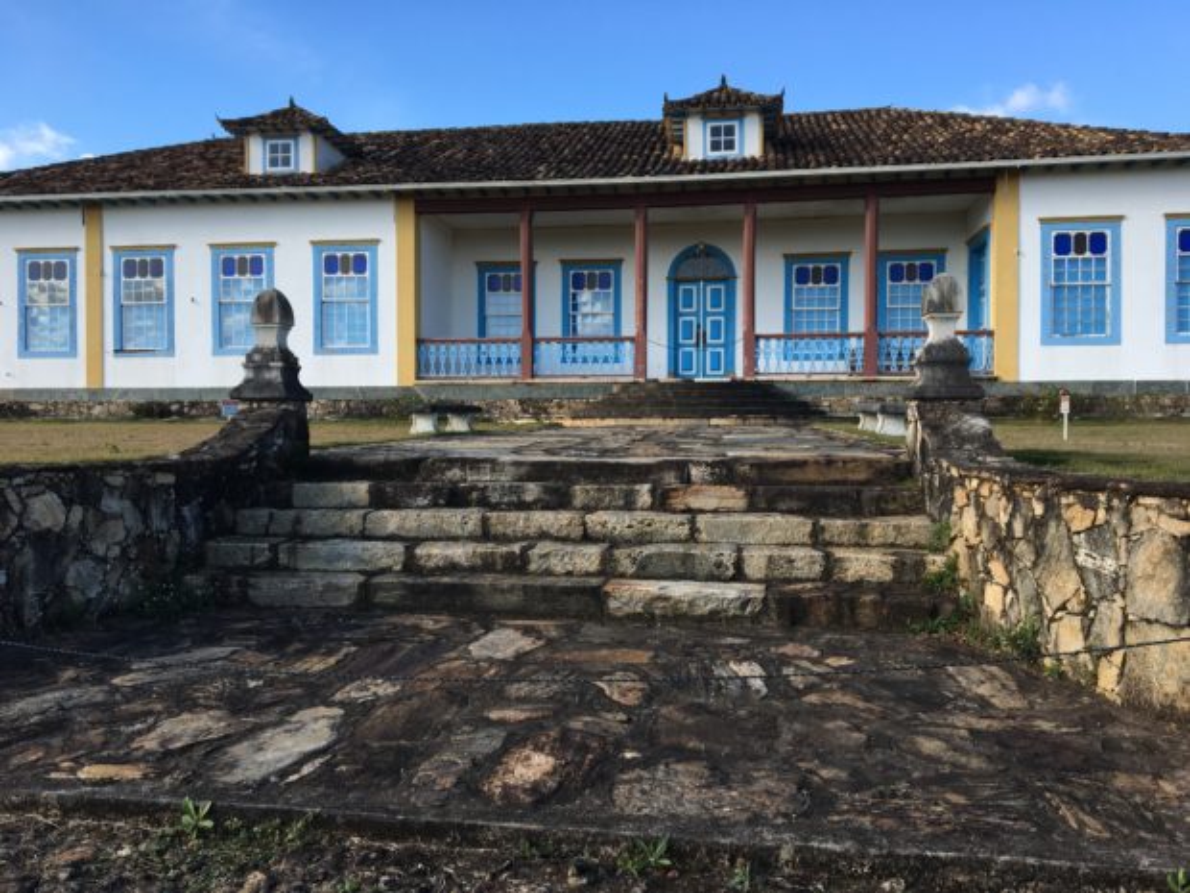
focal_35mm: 29
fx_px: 997
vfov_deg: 48.2
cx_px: 595
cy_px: 446
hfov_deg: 61.7
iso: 25
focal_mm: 4.15
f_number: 2.2
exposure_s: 1/538
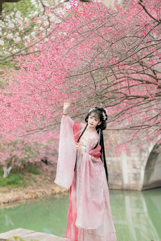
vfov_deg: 24.5
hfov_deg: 16.5
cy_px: 120
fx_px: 557
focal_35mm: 83
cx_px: 80
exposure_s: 1/500
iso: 320
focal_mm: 83
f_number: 2.8
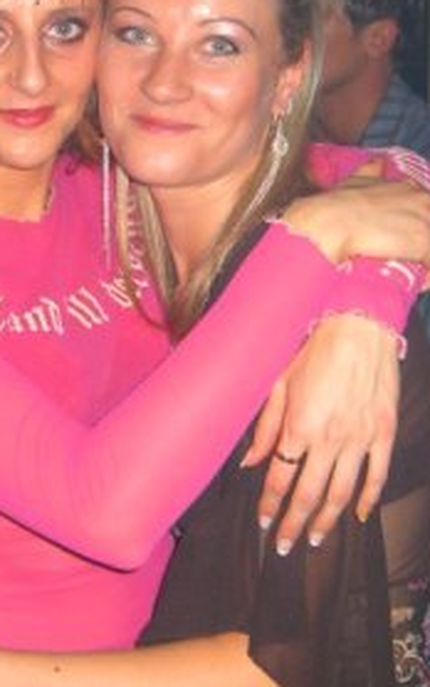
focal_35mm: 87
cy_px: 264
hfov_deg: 15.0
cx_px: 121
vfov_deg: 23.8
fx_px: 1630
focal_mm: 7.9
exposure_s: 1/60
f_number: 2.8
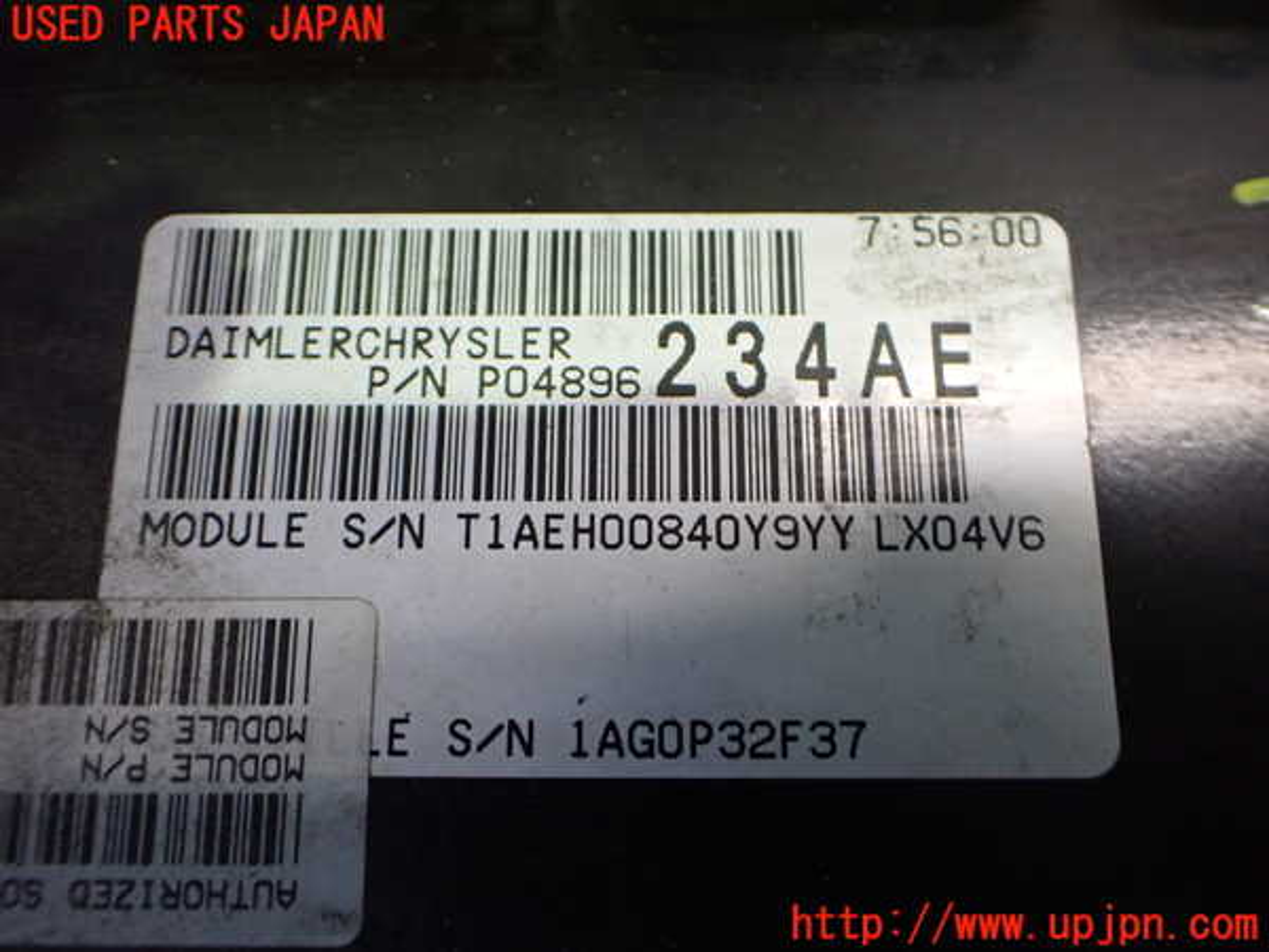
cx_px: 634
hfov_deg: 60.0
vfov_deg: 46.8
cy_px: 476
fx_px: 1100
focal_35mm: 30
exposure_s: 1/100
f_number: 2.3
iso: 800
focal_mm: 5.4
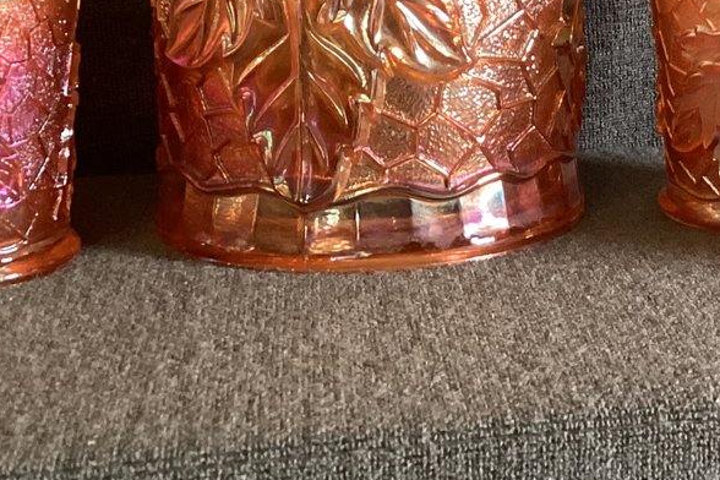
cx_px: 626
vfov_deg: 16.2
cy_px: 17
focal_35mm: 83
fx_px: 1660
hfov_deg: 23.9
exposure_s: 1/50
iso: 320
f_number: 2.4
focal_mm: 3.3
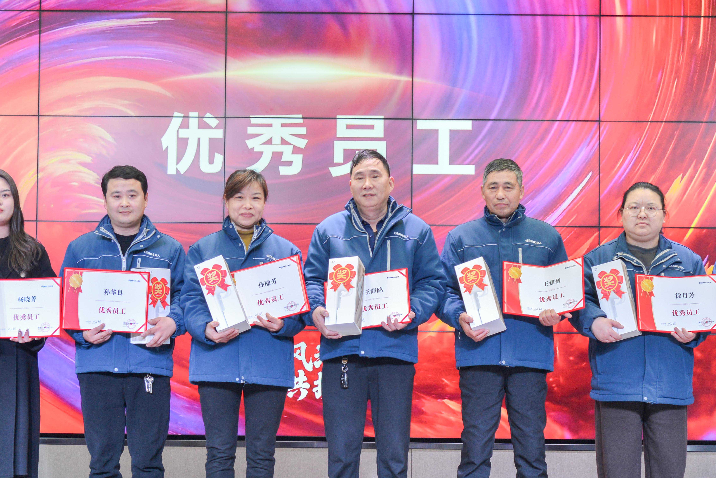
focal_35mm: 75
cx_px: 329
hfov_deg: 27.0
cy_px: 250
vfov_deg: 18.2
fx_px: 1492
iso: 400
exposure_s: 1/100
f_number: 5.6
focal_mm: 46
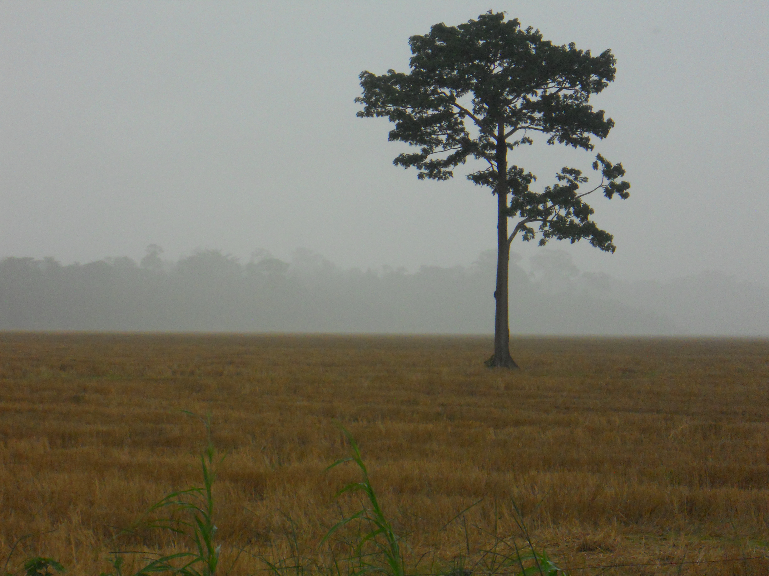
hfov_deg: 14.1
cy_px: 288
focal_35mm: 140
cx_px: 384
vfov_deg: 10.6
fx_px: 3110
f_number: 6.6
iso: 400
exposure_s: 1/500
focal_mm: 25
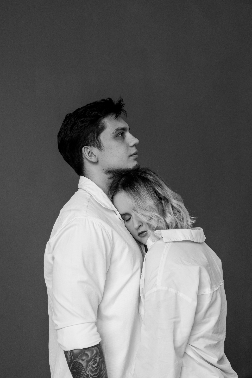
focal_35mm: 45
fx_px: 472
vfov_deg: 43.6
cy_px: 189
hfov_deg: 29.9
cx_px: 126
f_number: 1.4
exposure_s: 1/320
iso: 800
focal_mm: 30
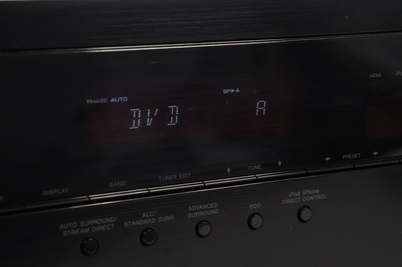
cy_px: 134
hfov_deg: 24.7
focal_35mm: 82
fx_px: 920
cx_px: 201
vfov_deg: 16.5
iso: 200
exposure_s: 1/6
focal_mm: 55
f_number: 8
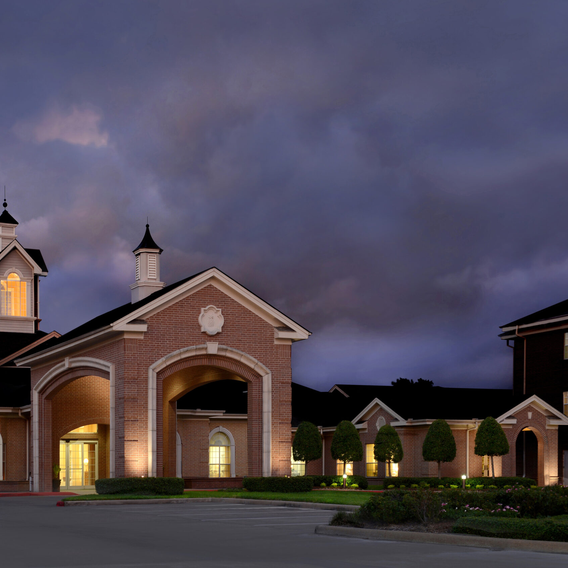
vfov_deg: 34.7
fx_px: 910
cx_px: 155
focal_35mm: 49
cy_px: 285
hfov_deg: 34.1
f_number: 8
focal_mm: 38
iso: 160
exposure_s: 1
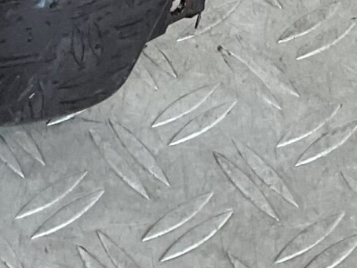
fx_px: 1682
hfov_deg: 11.5
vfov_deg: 8.2
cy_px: -444
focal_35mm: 163
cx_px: -211
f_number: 1.8
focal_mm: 3
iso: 80
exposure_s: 1/50
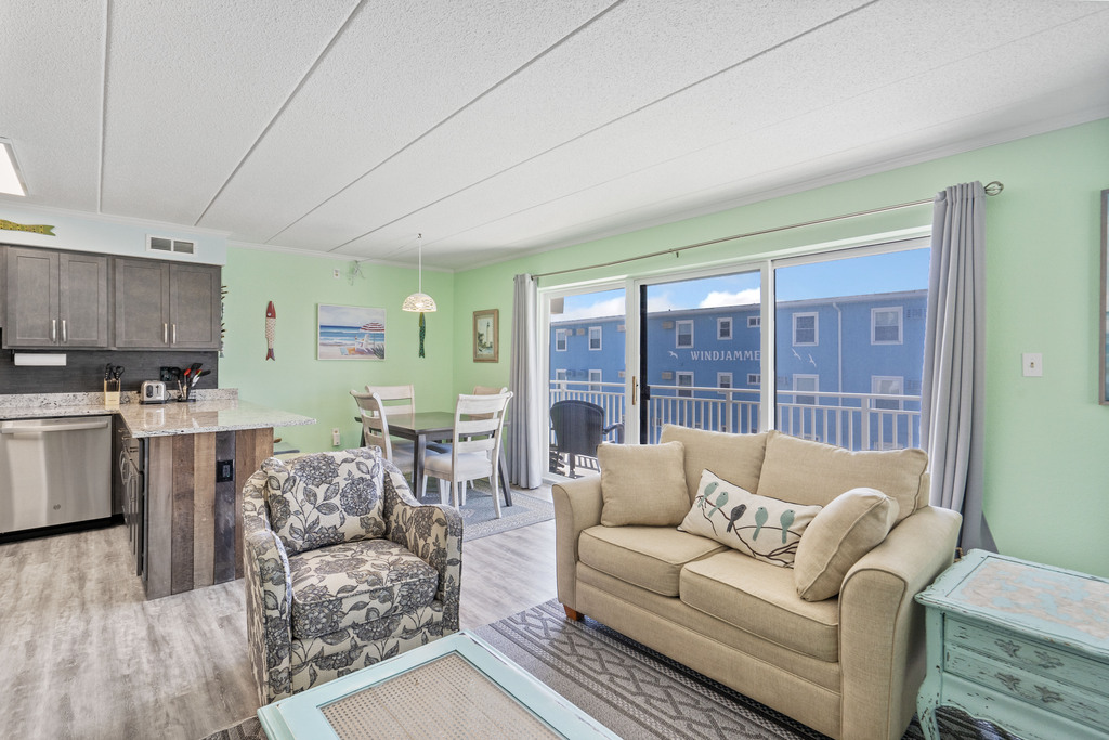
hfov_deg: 96.7
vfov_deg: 73.8
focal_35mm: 16
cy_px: 370
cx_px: 554
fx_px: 493
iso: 320
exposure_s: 1/80
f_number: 8
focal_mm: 16
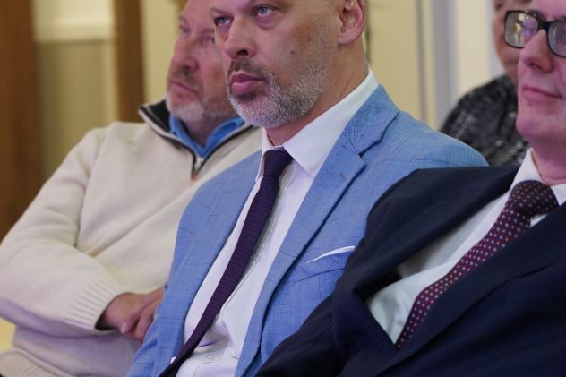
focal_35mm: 216
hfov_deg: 9.5
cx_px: 239
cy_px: 173
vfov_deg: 6.4
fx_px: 3395
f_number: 4.5
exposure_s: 1/125
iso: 2500
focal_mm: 105
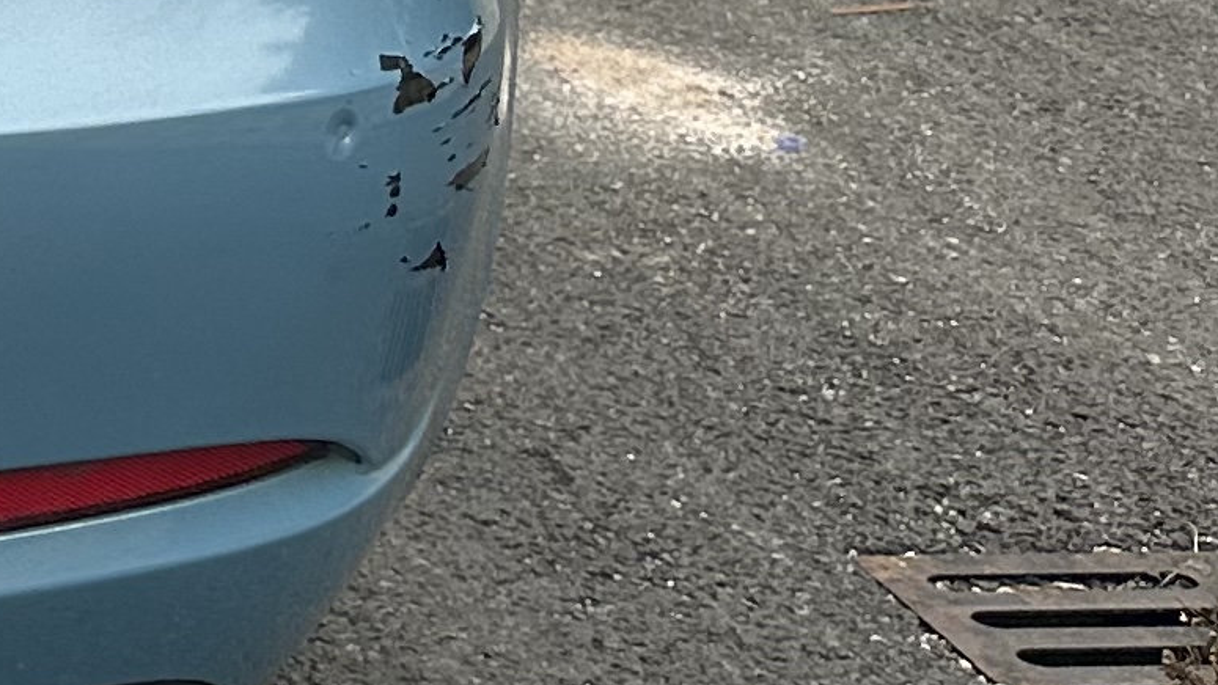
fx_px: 4392
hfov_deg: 13.4
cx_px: -1254
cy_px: -624
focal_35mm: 136
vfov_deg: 8.5
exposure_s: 1/630
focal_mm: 6.86
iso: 80
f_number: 1.78
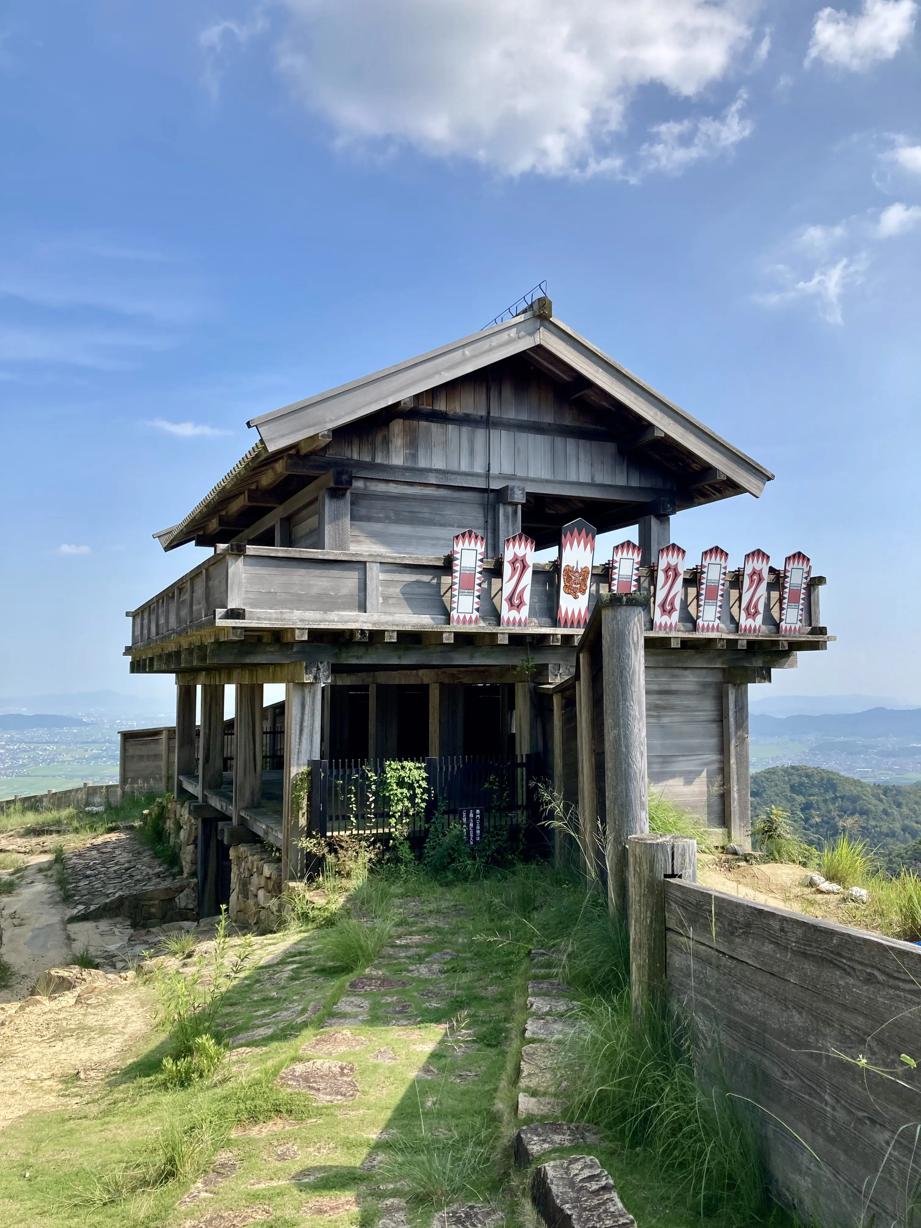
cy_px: 614
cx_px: 460
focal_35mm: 28
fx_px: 993
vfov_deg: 63.4
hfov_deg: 49.7
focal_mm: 3.99
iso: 20
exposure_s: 1/1919
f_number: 1.8
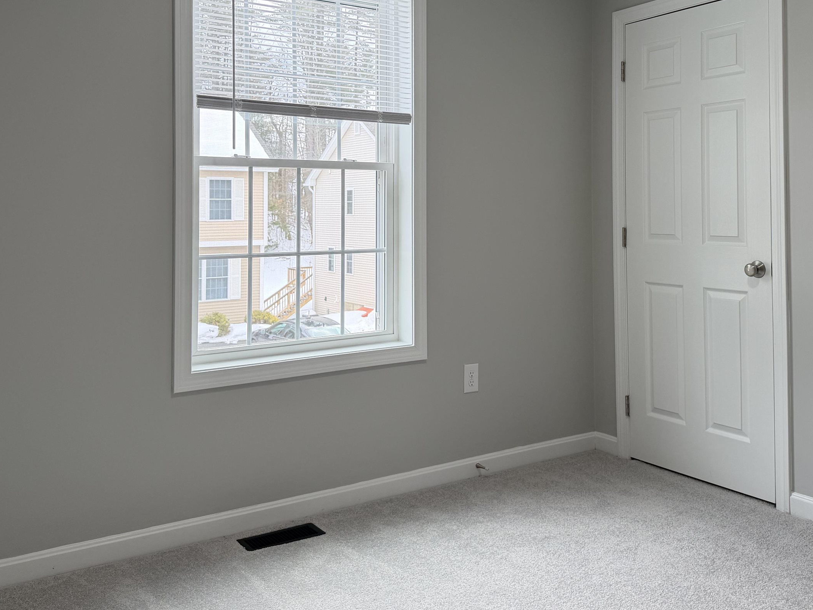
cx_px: 453
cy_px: 191
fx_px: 822
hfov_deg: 52.5
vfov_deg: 40.1
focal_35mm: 35
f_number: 1.78
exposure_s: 1/182
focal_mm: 6.76
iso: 80
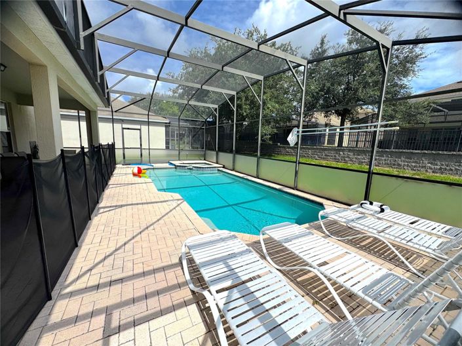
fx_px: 187
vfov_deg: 85.6
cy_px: 173
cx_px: 231
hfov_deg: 102.1
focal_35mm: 14
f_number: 2.2
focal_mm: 2.22
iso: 50
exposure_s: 1/2083
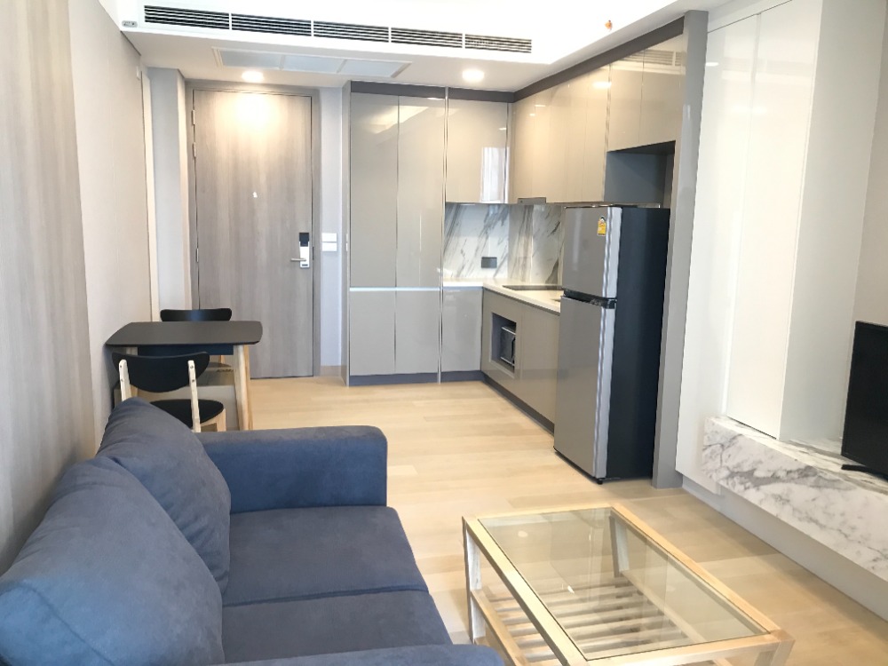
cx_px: 444
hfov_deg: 63.4
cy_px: 333
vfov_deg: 49.7
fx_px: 718
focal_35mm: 28
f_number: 1.8
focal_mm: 3.99
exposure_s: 1/17
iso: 64
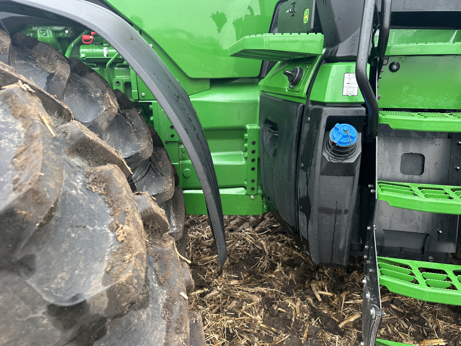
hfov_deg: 71.6
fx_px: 320
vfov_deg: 56.8
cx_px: 230
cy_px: 173
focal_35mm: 24
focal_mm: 6.86
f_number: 1.78
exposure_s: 1/121
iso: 100
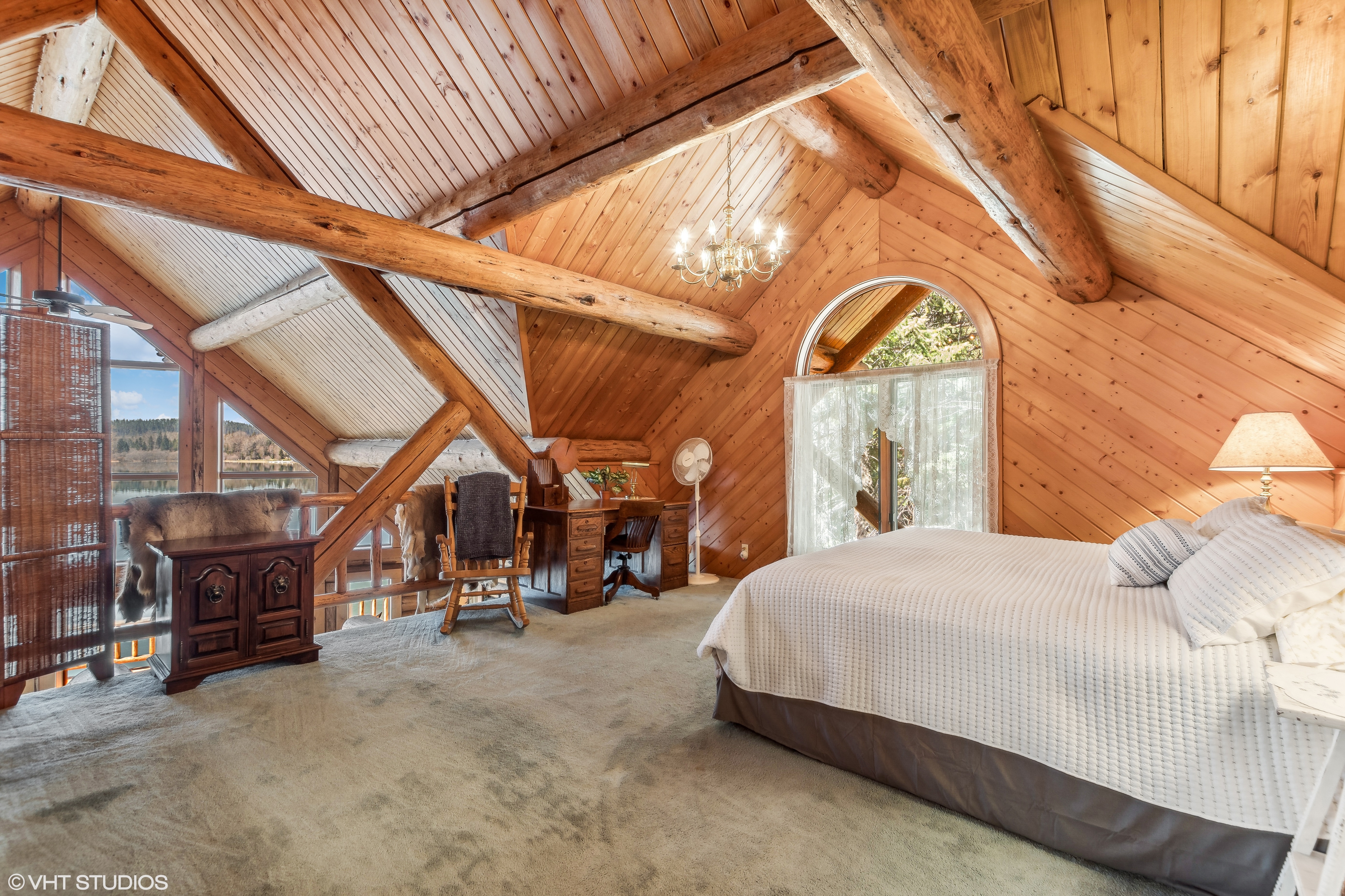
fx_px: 560
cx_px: 672
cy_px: 448
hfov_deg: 100.4
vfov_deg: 77.3
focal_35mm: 15
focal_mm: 10
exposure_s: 1/8
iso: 200
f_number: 6.3
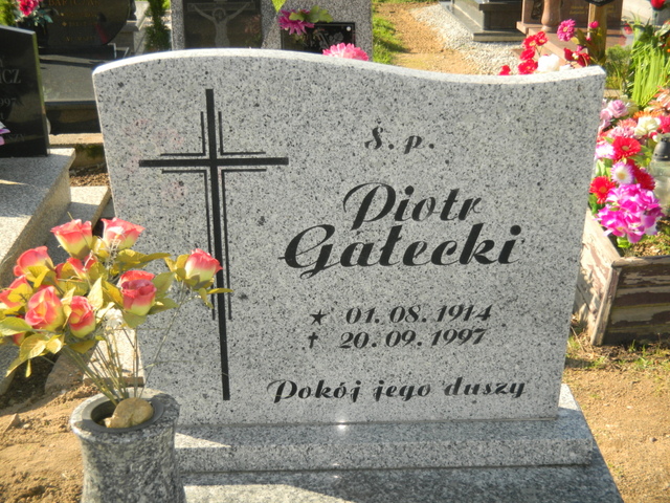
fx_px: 1065
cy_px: 252
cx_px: 335
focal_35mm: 55
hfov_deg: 34.9
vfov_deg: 26.6
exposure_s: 1/230
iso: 80
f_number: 4.2
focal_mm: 9.9
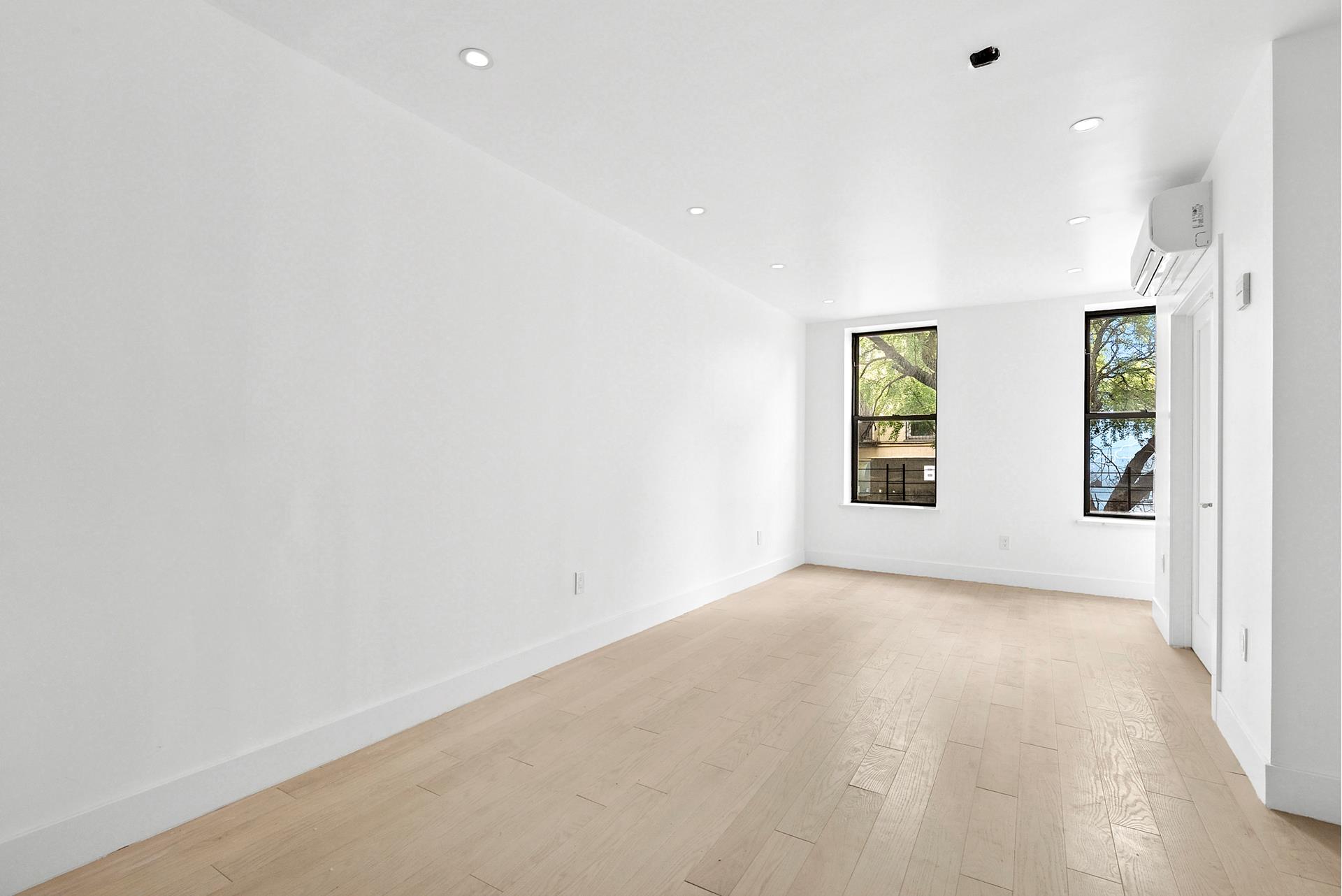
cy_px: 448
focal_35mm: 16
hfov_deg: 96.7
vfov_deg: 73.8
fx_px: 597
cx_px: 671
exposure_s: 1/6
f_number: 11
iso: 800
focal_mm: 16
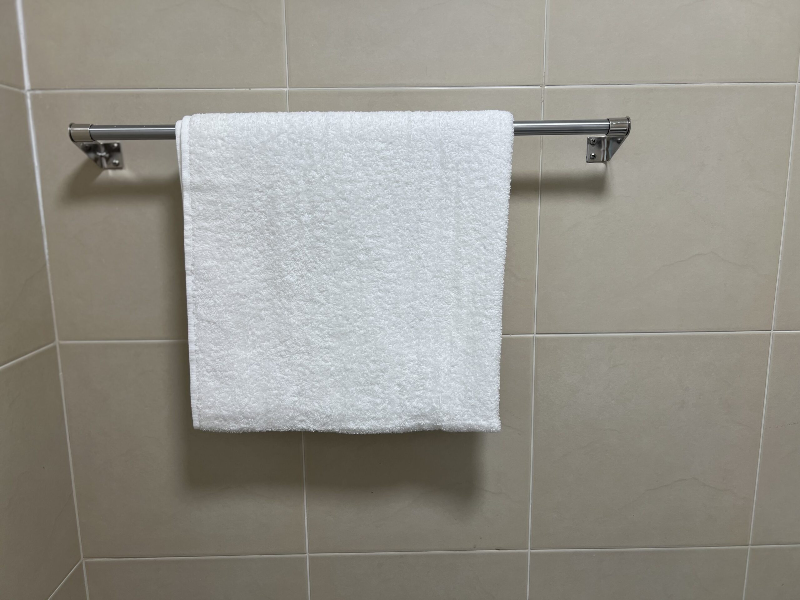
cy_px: 300
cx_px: 400
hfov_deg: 67.3
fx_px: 601
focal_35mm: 26
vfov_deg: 53.1
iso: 40
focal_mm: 5.7
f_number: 1.5
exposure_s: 1/121
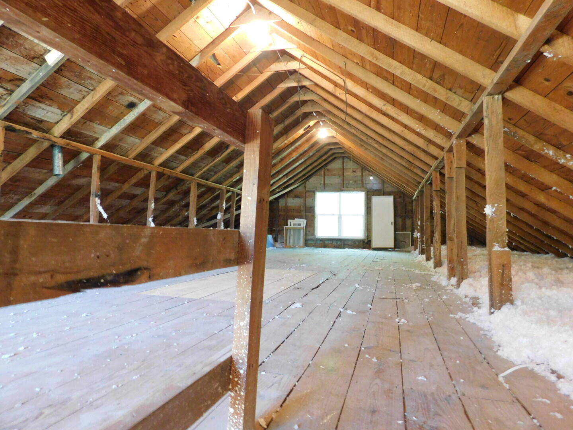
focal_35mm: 23
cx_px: 286
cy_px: 215
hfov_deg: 73.9
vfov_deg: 58.9
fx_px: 381
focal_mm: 4
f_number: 3
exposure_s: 1/8
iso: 400
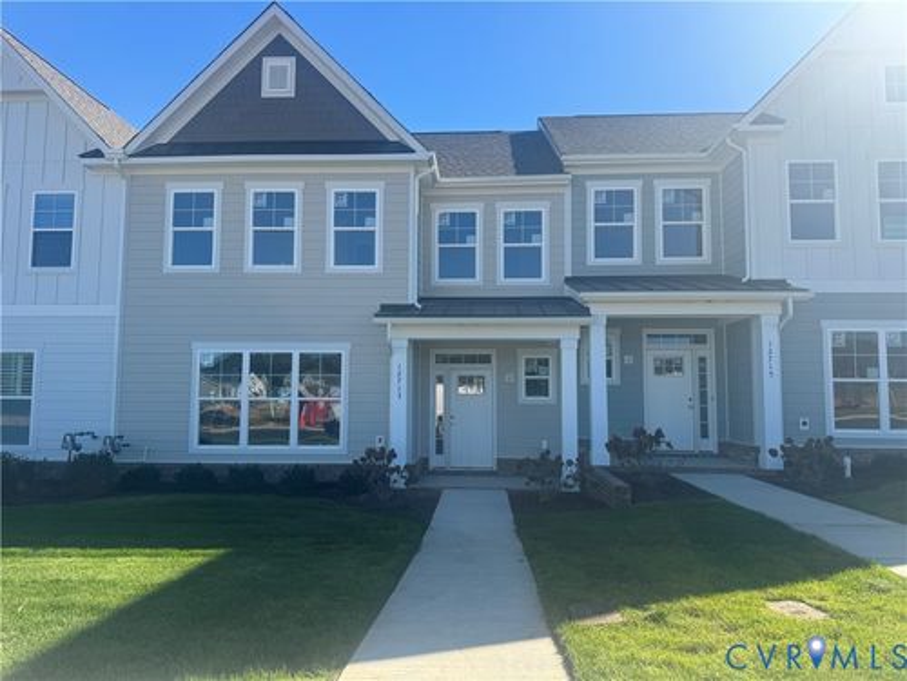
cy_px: 340
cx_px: 454
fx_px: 629
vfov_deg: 56.8
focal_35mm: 24
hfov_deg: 71.6
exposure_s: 1/2833
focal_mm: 6.76
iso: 80
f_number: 1.78
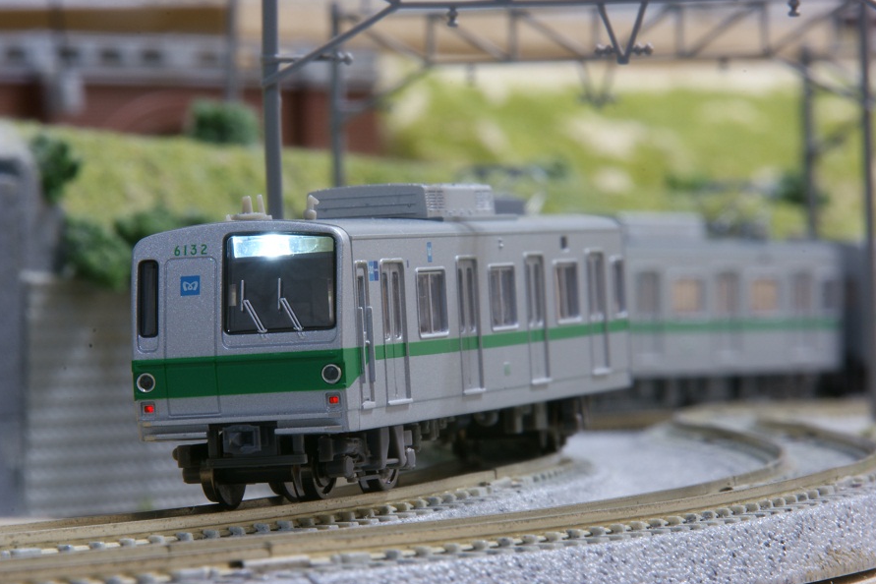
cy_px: 299
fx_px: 11290
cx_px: 430
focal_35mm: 464
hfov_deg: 4.4
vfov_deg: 3.0
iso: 100
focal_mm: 300
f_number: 40
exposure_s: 15
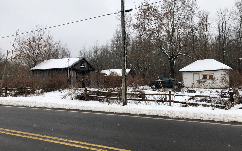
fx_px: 198
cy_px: 73
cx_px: 122
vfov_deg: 41.8
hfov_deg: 62.9
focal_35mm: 30
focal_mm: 3.99
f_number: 1.8
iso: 20
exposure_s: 1/1000
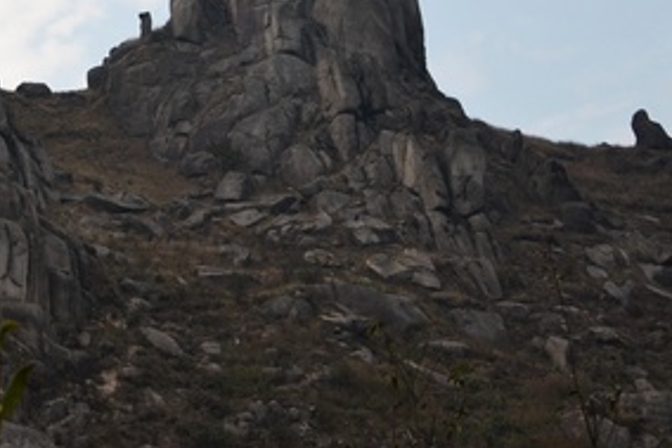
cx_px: -64
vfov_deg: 12.0
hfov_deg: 17.8
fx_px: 2071
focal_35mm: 111
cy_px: -103
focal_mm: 30
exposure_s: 1/200
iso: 100
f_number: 7.1
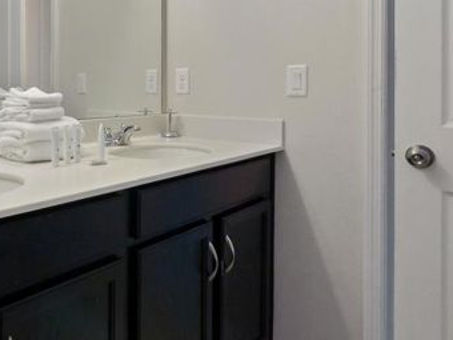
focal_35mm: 29
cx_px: 93
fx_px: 380
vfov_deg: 46.0
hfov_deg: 57.2
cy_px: 73
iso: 2500
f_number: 4
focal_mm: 7
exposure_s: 1/60
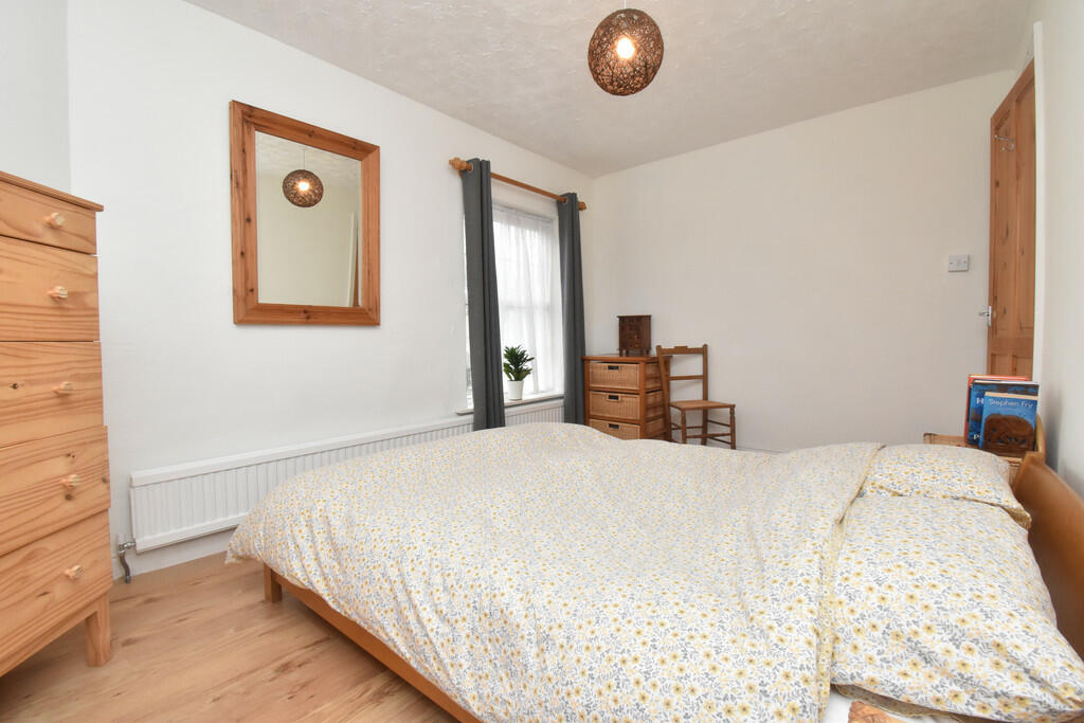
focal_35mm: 15
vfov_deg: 77.3
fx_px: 452
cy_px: 362
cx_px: 542
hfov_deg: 100.4
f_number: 16
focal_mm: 10
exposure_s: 1/60
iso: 1600
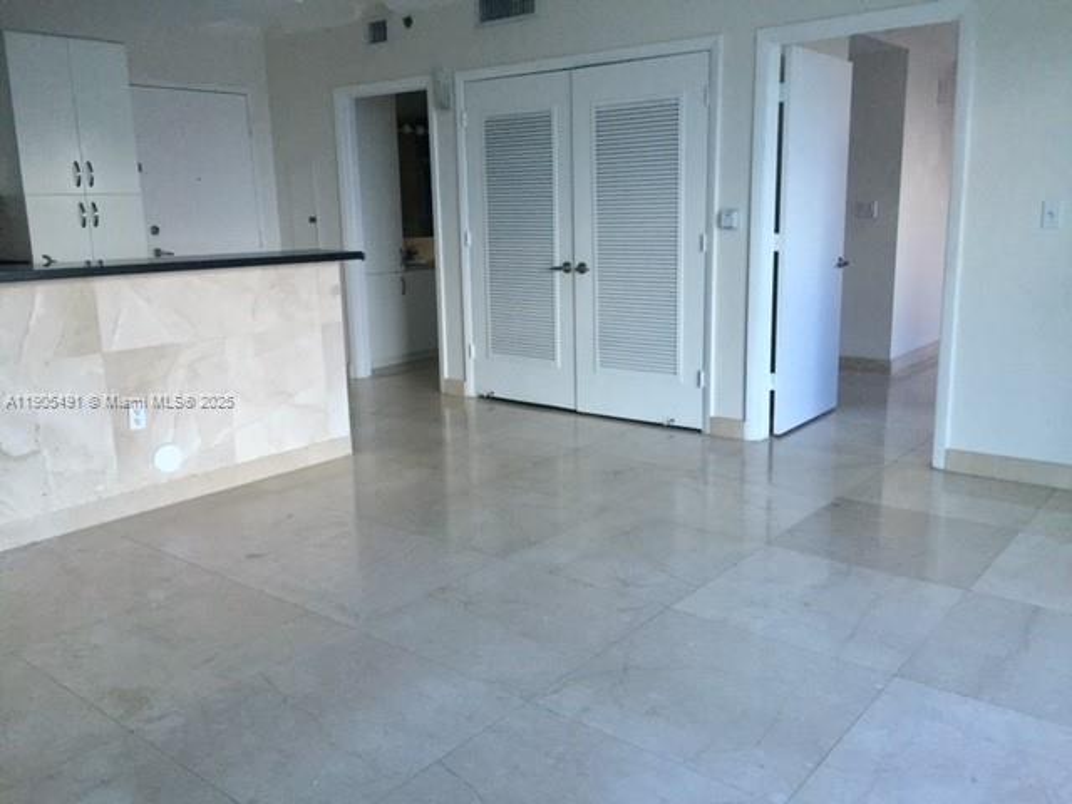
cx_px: 536
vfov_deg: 48.2
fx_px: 898
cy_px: 402
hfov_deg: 61.7
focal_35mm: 29
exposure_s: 1/30
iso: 100
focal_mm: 4.15
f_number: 2.2
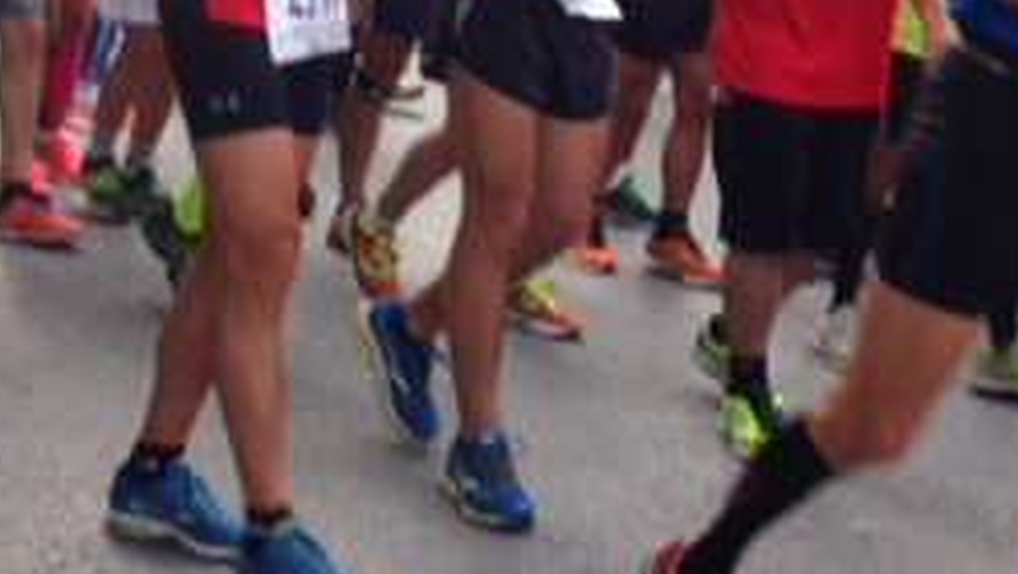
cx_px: 489
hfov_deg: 23.2
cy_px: 85
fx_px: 2485
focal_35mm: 92
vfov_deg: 13.1
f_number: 2.4
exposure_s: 1/120
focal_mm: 4.12
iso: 50
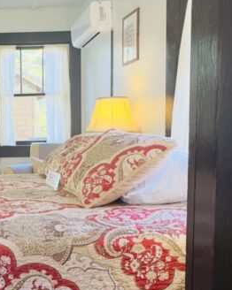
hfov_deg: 29.8
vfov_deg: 41.1
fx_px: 387
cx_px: -27
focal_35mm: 45
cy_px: 157
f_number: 2.2
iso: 320
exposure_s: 1/120
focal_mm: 2.22
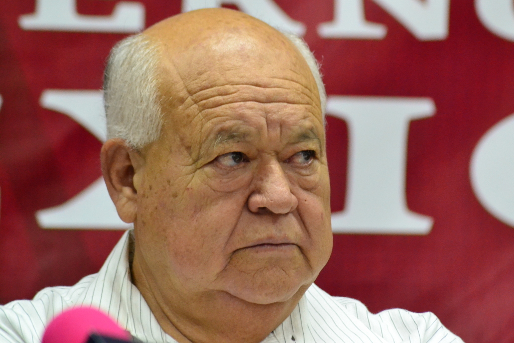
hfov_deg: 7.2
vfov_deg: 4.8
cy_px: 172
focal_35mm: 285
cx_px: 257
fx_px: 4069
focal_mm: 190
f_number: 4.8
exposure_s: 1/125
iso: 3200
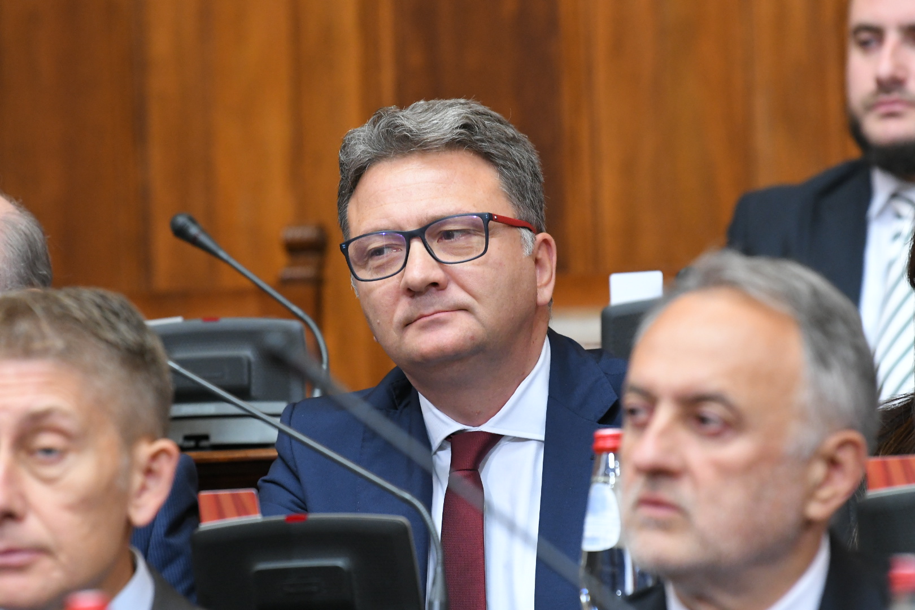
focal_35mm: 300
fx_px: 7624
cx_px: 458
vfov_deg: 4.6
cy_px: 305
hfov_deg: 6.9
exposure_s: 1/250
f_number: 4
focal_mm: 200
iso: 3200
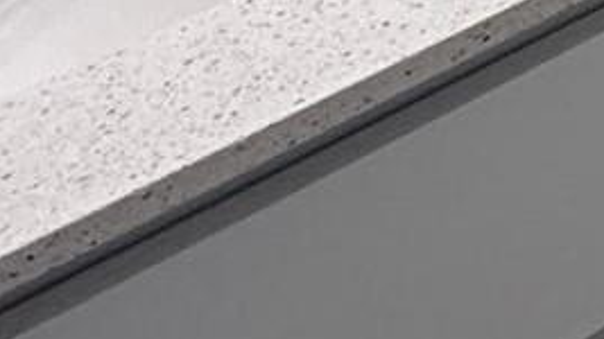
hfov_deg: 12.3
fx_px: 1873
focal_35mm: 117
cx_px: 1627
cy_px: -911
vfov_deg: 7.8
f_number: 2.2
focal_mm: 2.22
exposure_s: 1/120
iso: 160
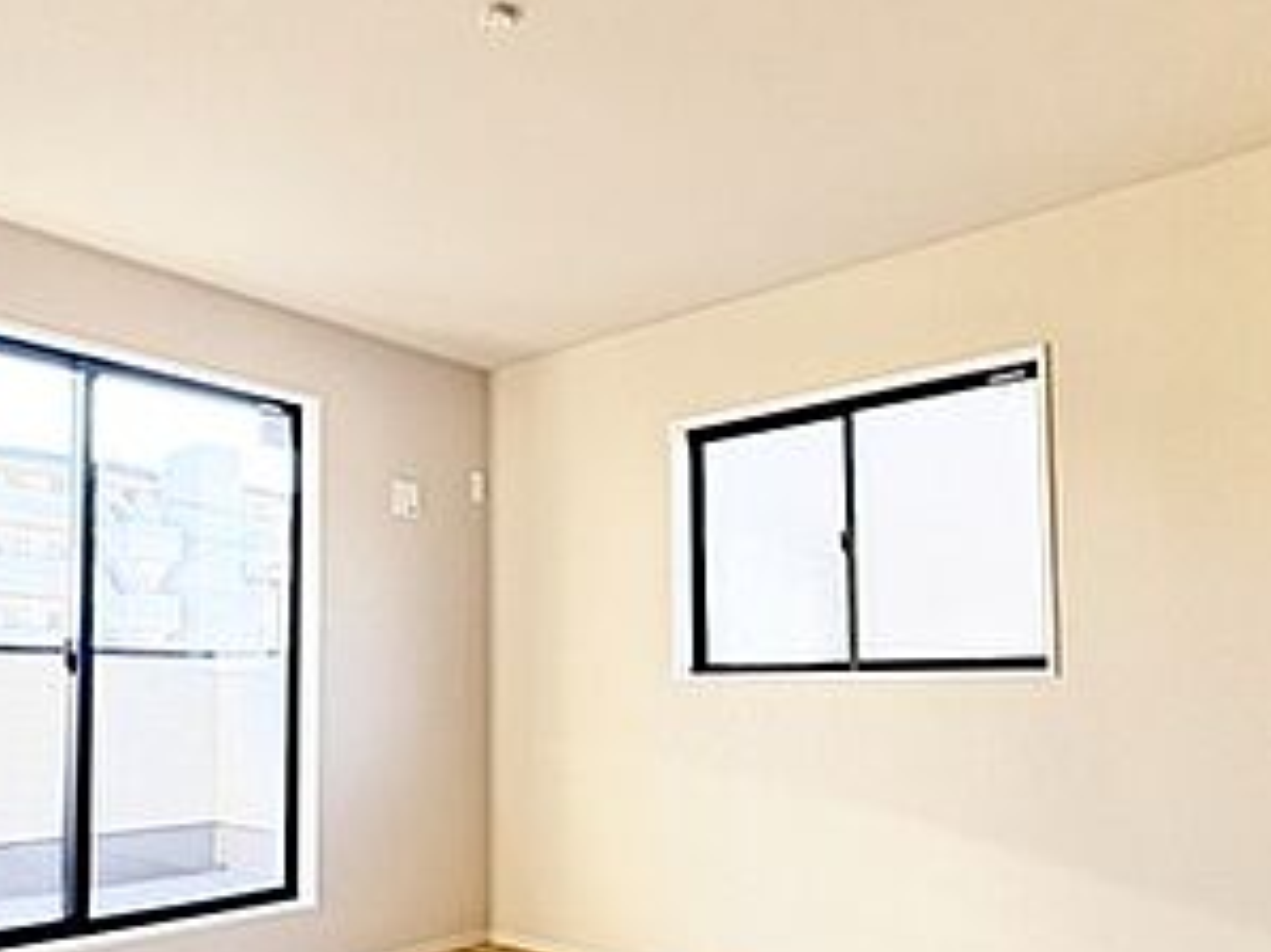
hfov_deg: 60.5
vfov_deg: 47.5
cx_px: 442
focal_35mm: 29
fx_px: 1064
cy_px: 631
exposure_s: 1/95
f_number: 2.2
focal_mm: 2.22
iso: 250
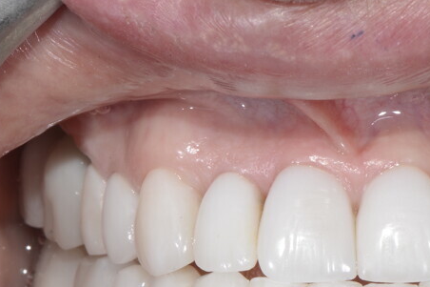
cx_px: 322
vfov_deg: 6.5
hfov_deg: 9.8
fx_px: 2495
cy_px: 285
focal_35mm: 209
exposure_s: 1/60
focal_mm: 105
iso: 200
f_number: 40
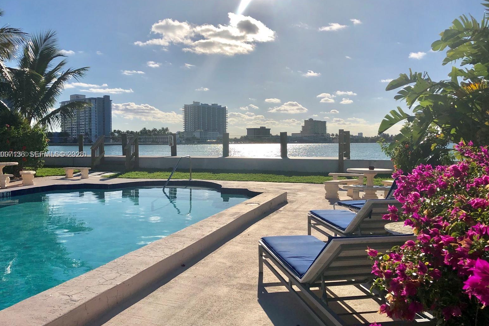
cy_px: 155
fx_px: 407
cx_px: 238
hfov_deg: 61.9
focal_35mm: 30
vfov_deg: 43.6
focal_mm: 4
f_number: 1.8
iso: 25
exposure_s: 1/9615
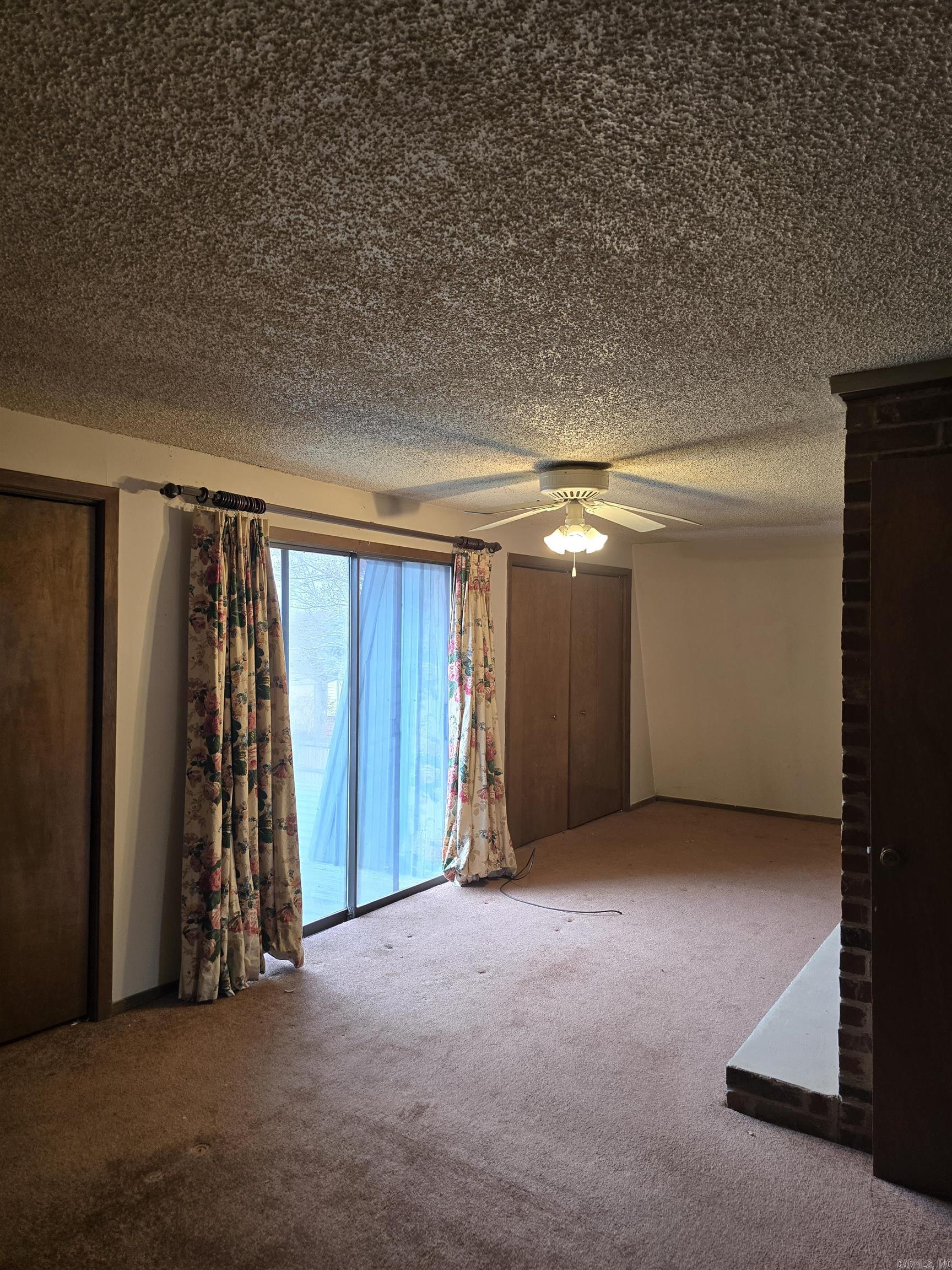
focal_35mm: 23
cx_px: 476
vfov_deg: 73.9
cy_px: 635
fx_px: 843
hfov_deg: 58.9
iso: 200
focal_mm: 6.3
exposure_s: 1/120
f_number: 1.7
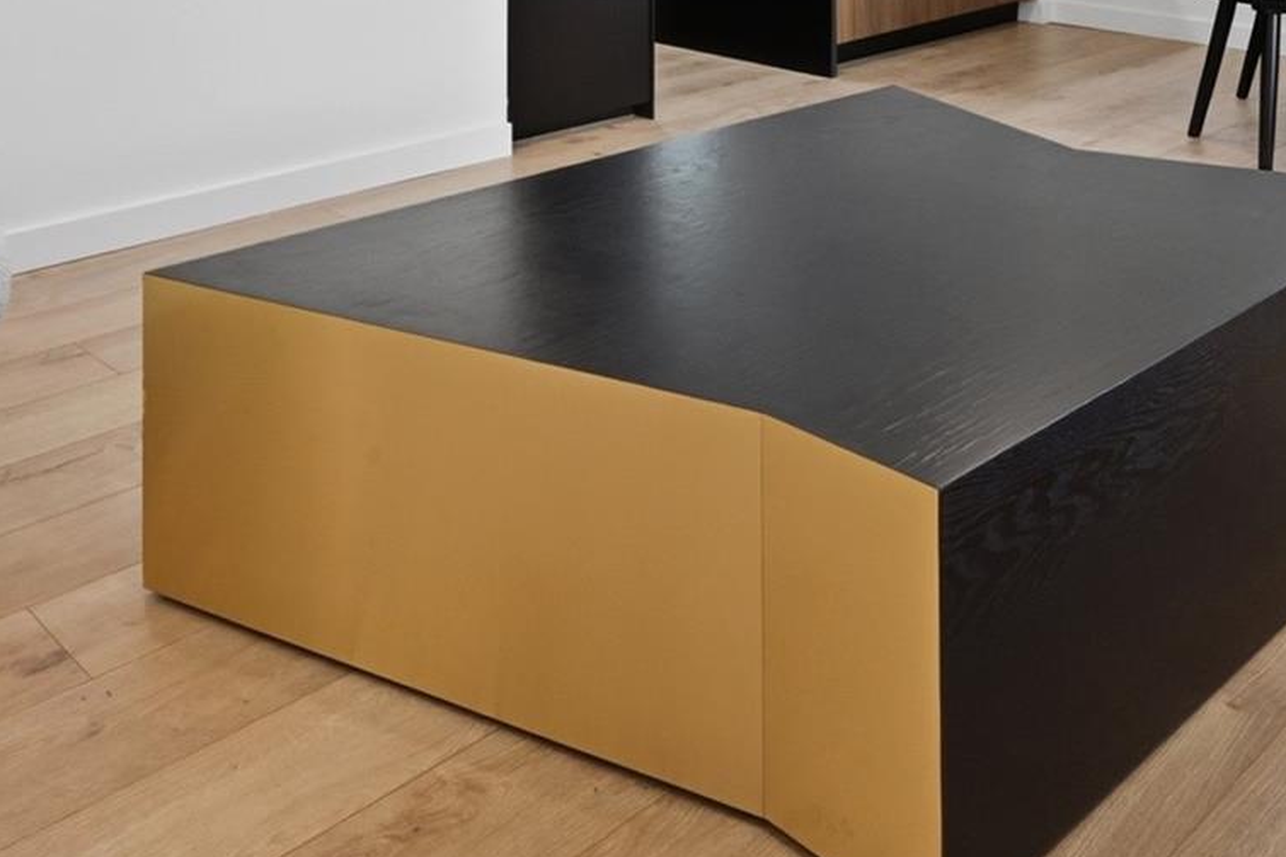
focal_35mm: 38
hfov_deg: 48.7
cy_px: -250
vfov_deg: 28.8
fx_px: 1357
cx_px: 322
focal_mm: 14
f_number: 16
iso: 640
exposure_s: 1/100
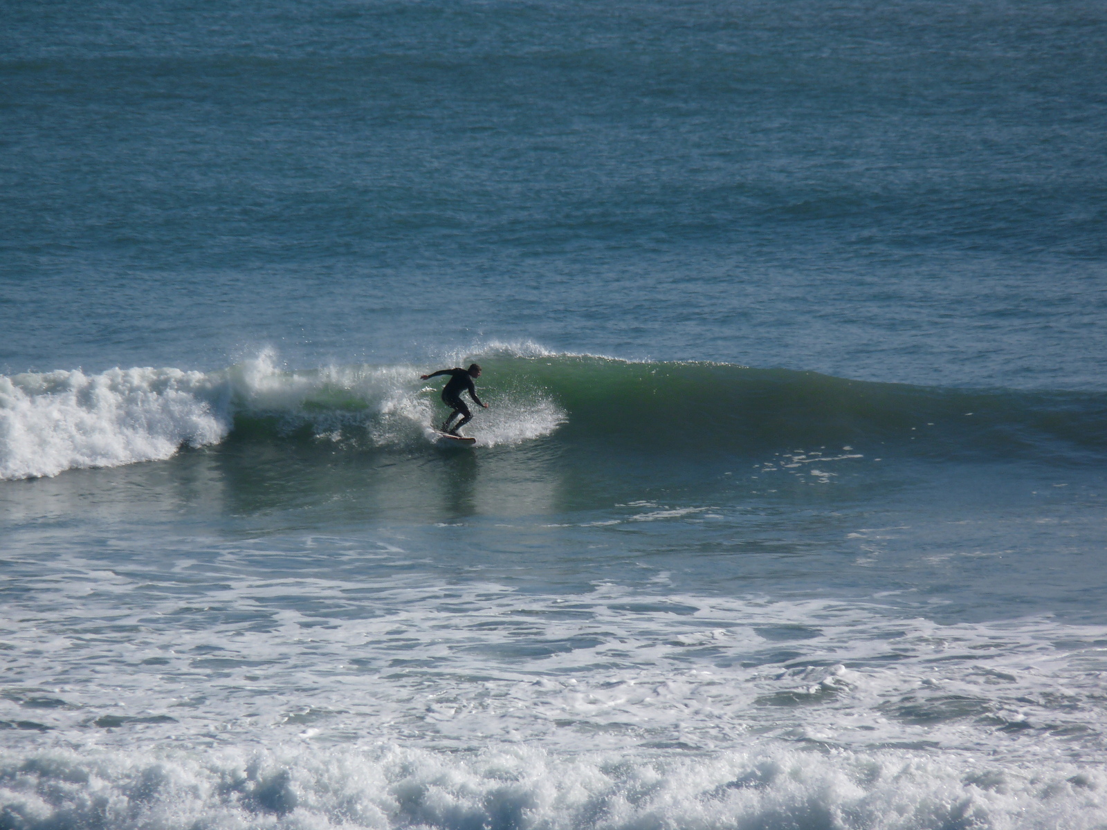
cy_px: 415
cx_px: 554
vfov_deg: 3.1
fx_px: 15542
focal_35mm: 486
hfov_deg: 4.1
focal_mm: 86.4
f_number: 8
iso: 100
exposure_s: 1/400
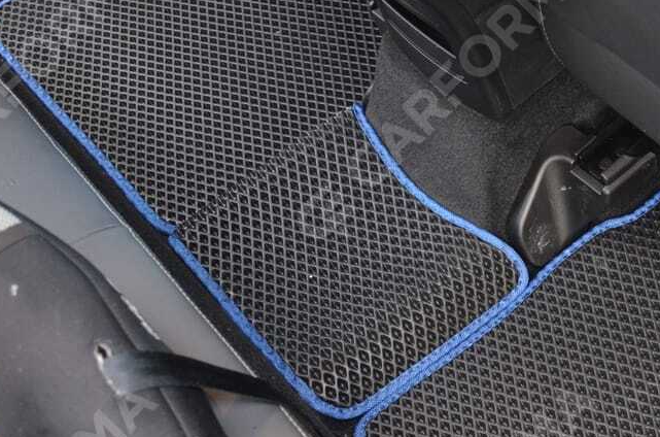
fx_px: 1079
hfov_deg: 33.2
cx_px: 510
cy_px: 359
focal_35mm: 59
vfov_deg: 22.5
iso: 1400
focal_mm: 18
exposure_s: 1/30
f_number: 3.5
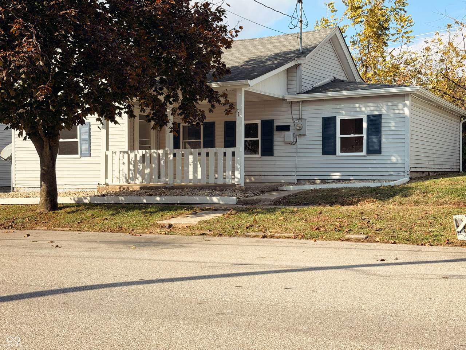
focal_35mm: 48
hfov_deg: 39.7
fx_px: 646
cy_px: 175
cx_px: 233
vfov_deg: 30.3
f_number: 1.78
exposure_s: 1/3226
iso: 64
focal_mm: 6.76
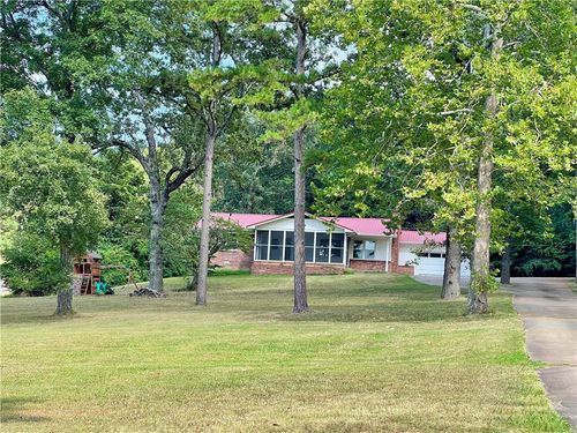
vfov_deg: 22.9
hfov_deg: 30.3
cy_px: 216
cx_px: 288
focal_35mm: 64
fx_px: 1067
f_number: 2.2
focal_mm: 7.5
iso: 20
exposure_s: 1/204
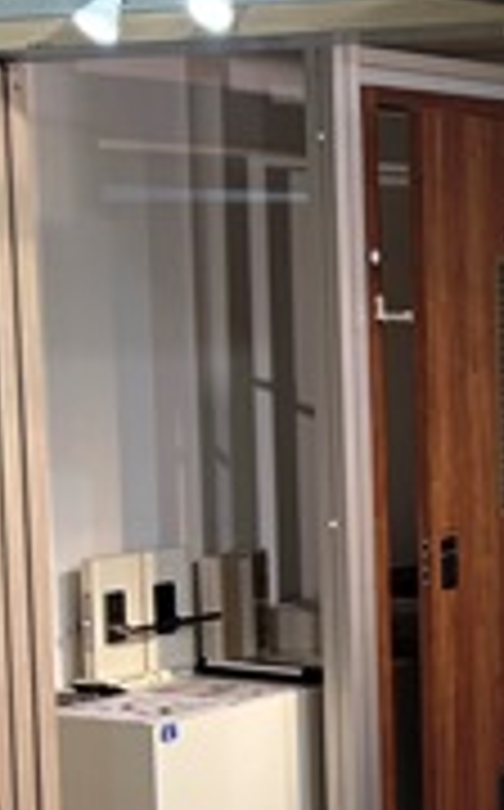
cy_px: 446
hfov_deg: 11.7
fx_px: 2161
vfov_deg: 21.2
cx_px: 1071
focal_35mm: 98
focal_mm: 5.96
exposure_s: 1/120
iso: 50
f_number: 1.6
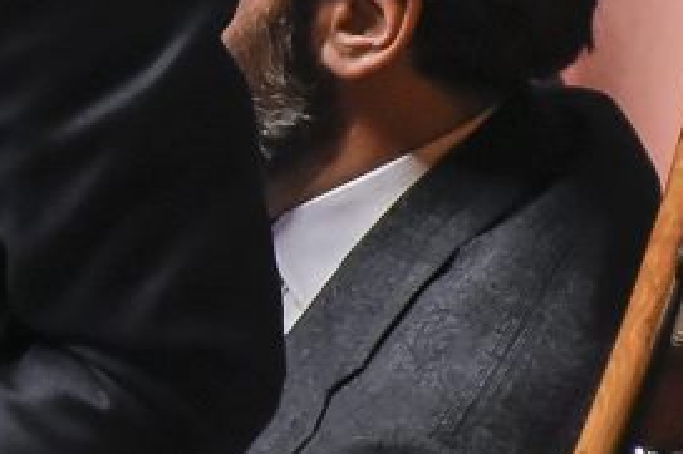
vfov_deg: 1.6
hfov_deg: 2.3
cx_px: -573
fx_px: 16723
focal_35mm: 882
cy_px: -94
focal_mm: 200
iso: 3200
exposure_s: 1/125
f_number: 5
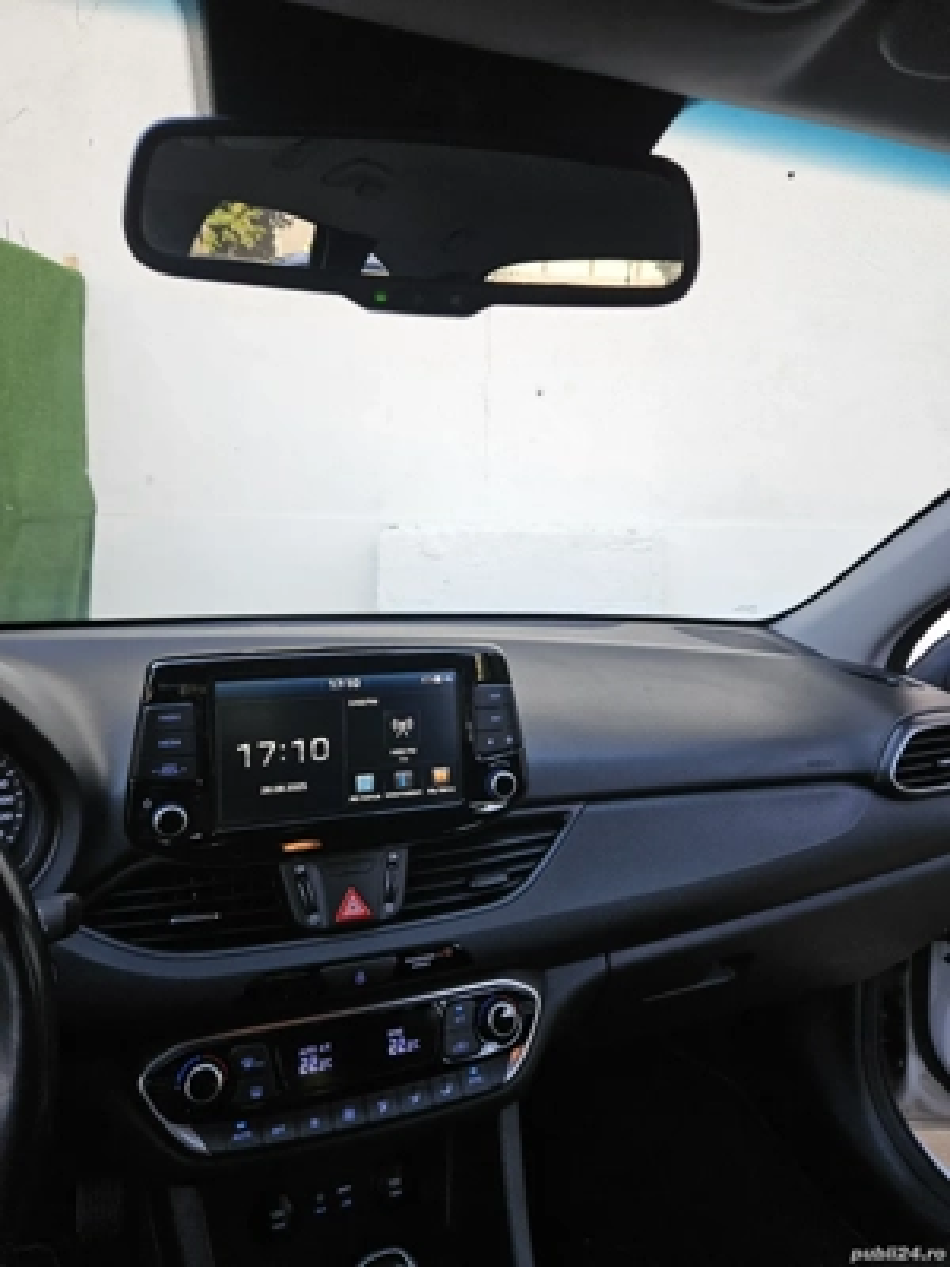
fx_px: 842
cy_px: 634
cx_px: 475
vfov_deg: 73.9
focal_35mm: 23
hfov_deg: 58.9
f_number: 1.8
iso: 64
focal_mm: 5.4
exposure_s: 1/190
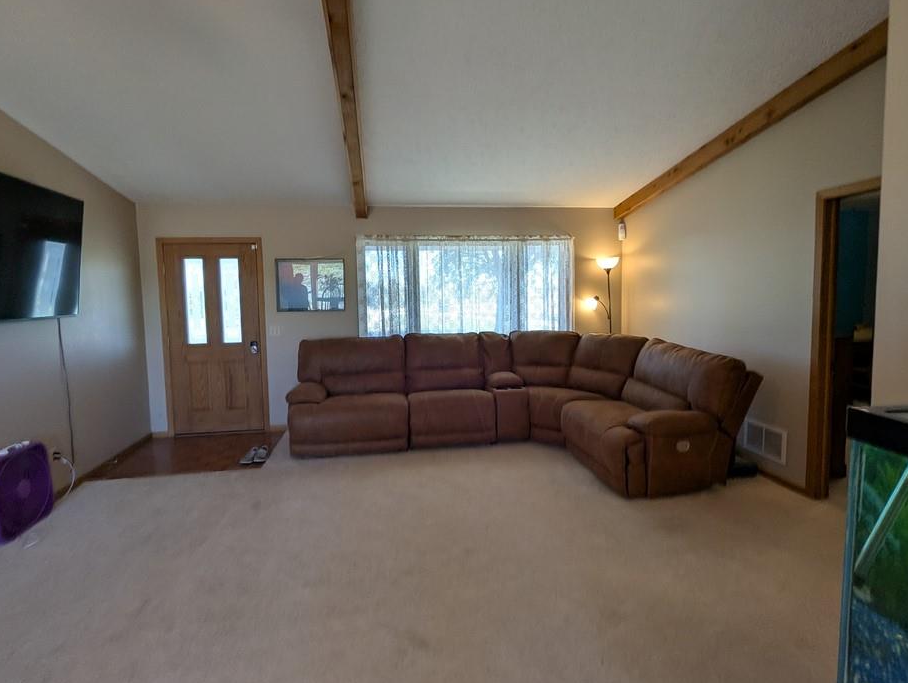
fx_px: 473
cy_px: 326
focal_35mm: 18
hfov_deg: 87.7
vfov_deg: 71.7
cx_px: 452
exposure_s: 1/120
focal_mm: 2.35
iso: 99
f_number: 2.2
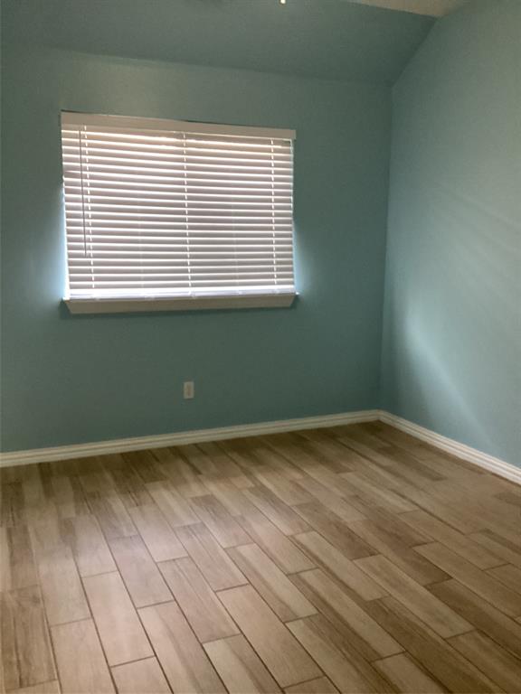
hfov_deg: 45.4
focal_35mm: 31
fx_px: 622
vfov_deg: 58.4
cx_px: 260
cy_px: 347
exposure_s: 1/33
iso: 400
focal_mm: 3.3
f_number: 2.4
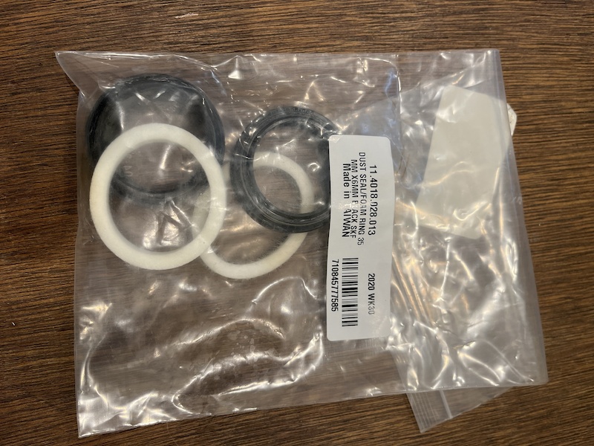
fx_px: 446
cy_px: 223
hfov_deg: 67.3
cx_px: 297
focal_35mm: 26
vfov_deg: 53.1
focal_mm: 5.1
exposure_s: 1/120
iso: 80
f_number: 1.6
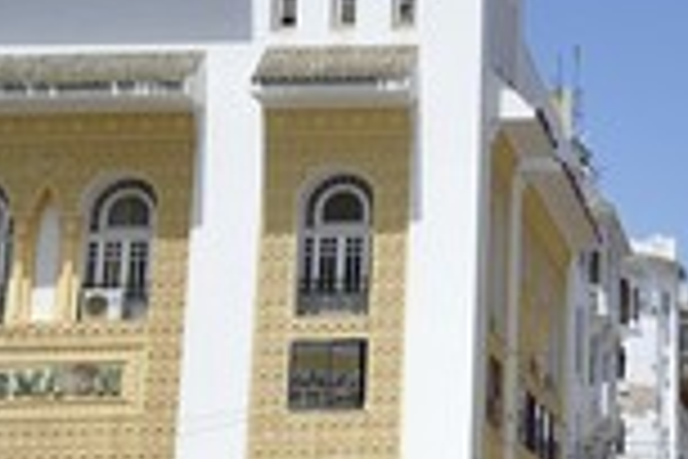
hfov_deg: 20.5
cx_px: 701
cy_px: 171
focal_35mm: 96
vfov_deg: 14.2
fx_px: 1835
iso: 200
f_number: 14
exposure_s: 1/250
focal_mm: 35
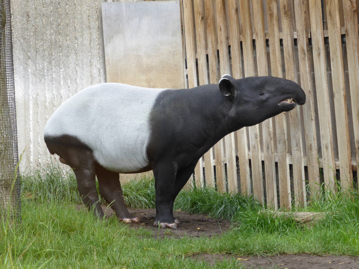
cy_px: 134
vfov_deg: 9.8
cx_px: 180
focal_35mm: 151
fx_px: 1566
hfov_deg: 13.1
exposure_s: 1/80
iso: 125
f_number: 5.4
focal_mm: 24.4
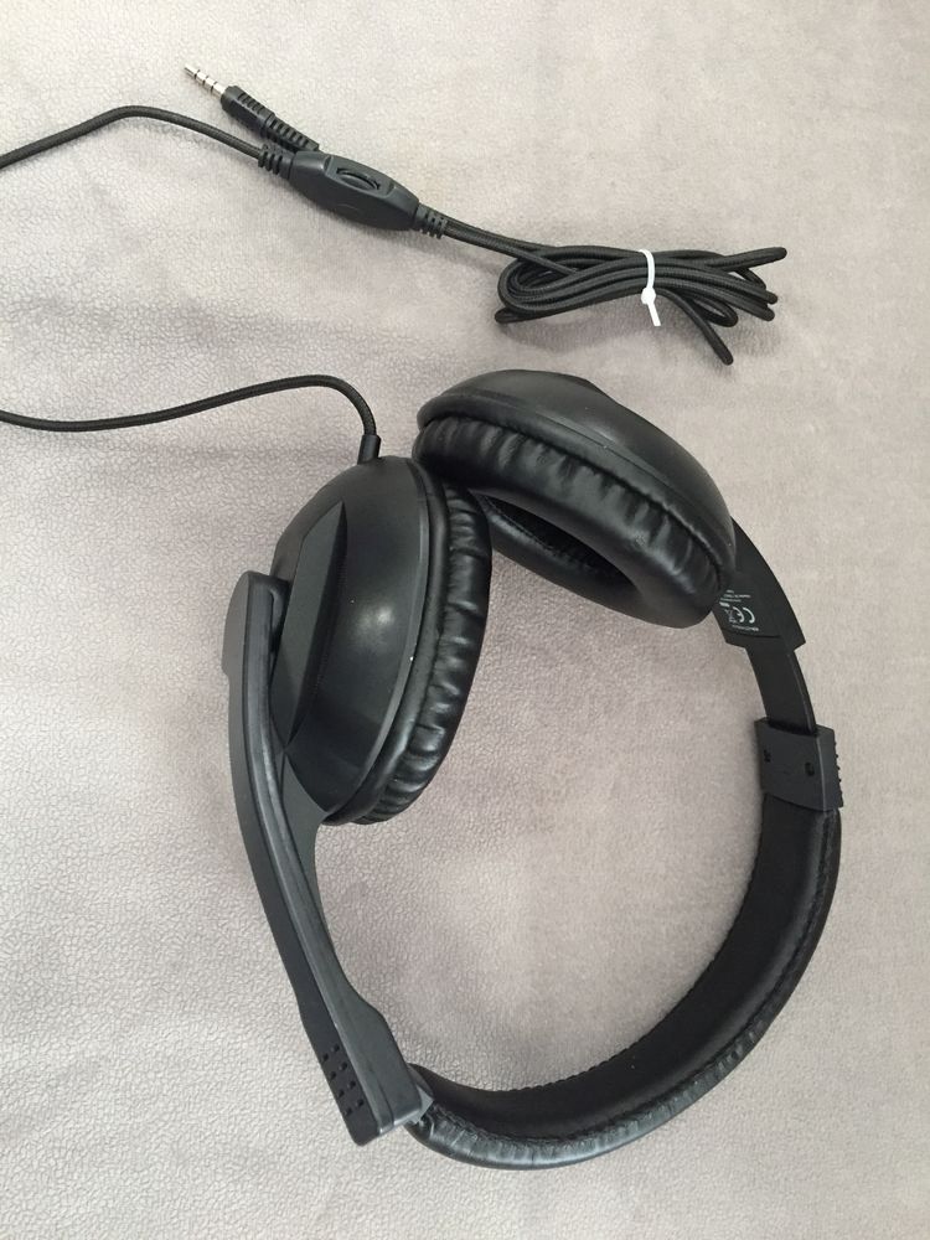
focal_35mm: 29
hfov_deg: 48.2
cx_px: 465
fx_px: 1039
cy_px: 620
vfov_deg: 61.7
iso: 320
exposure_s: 1/33
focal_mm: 4.15
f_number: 2.2
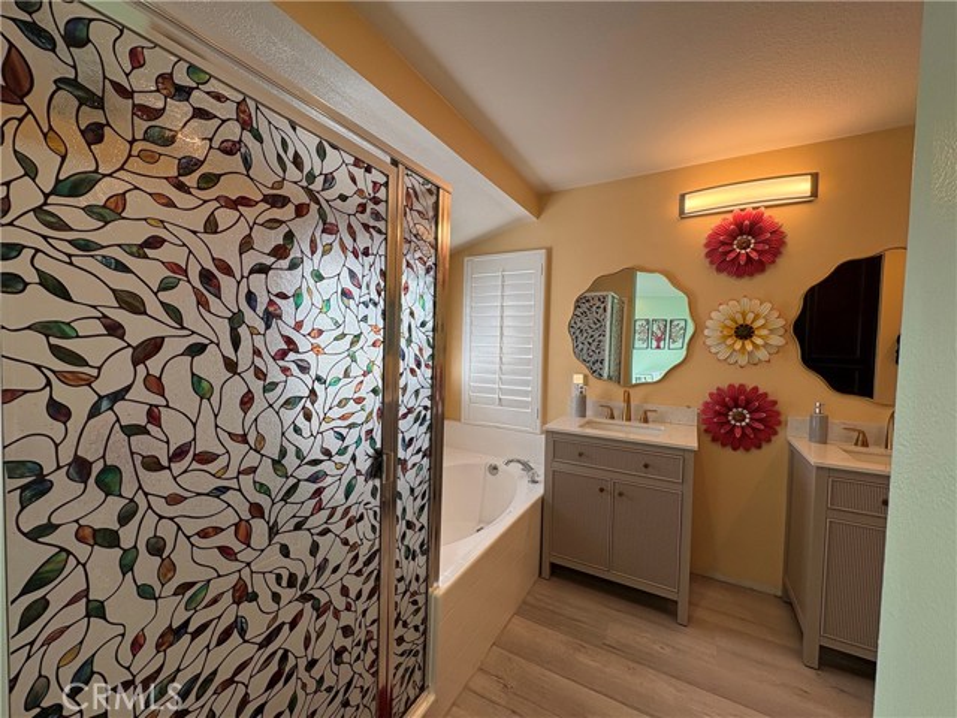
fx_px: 387
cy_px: 359
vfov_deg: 85.7
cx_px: 478
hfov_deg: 102.1
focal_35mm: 14
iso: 40
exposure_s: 1/120
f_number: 2.2
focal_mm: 2.22
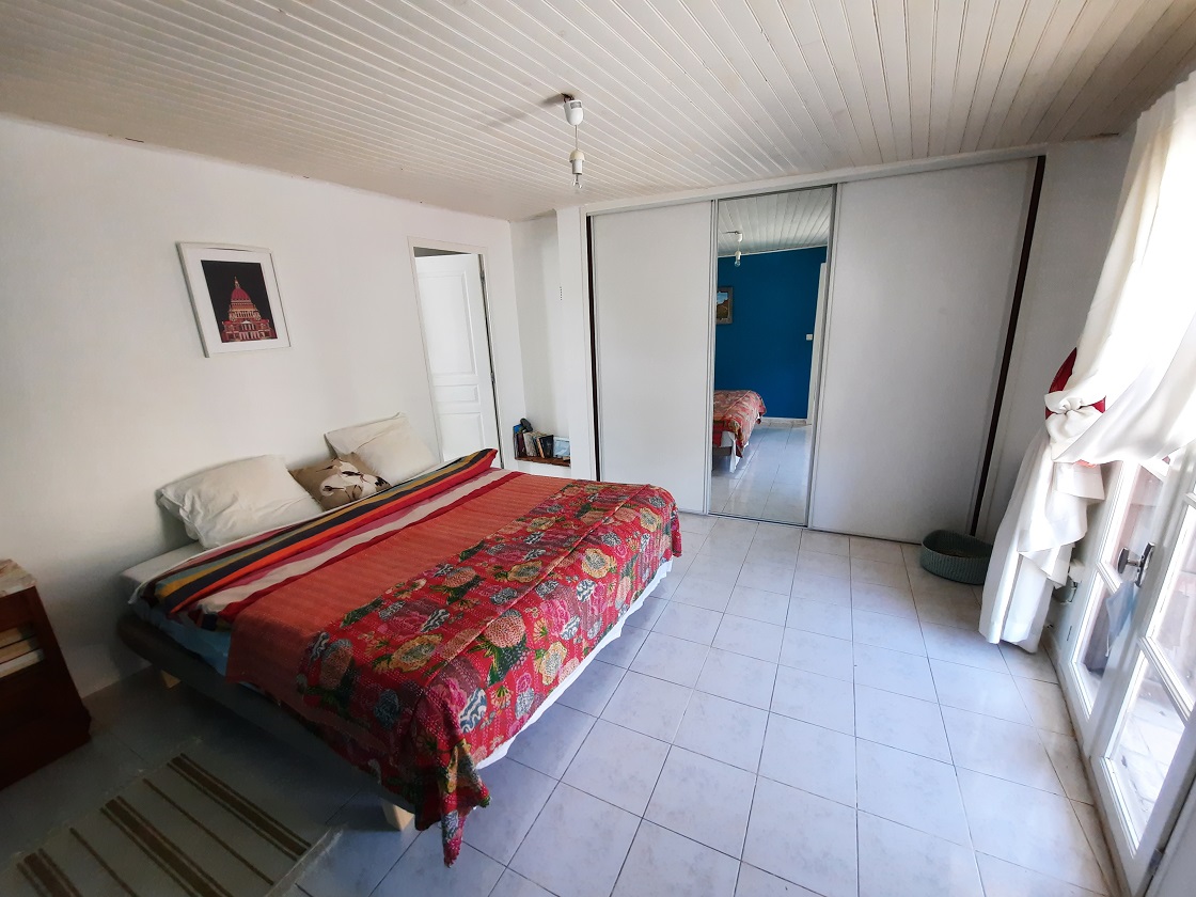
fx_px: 449
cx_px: 598
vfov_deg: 89.9
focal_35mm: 13
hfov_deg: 106.2
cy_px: 448
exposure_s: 1/50
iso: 100
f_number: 2.2
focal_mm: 1.74
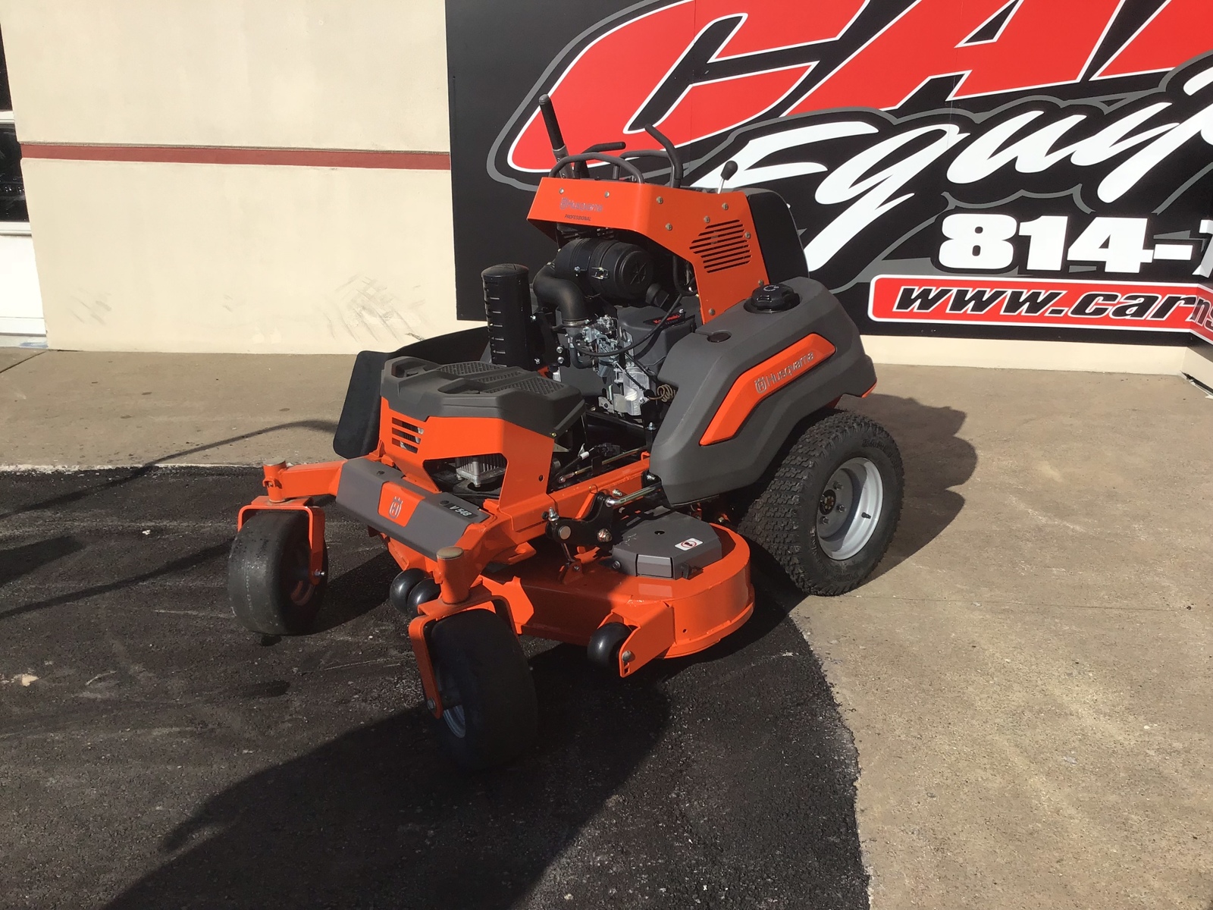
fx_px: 1086
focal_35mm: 31
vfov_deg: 45.4
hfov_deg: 58.4
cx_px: 606
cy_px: 455
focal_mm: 3.3
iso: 25
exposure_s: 1/2037
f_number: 2.4
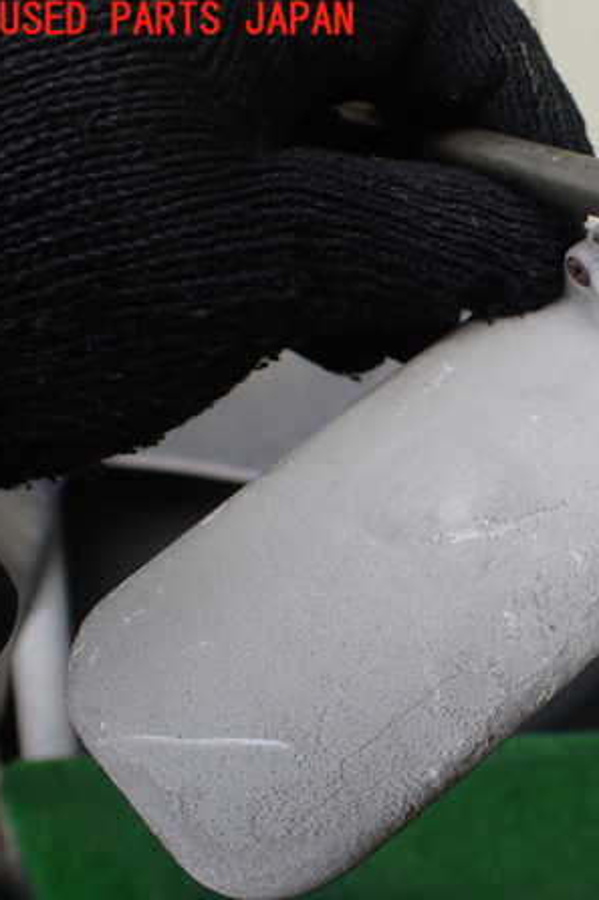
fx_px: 1049
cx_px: 593
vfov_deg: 46.4
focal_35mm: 42
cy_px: 450
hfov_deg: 29.8
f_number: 2.3
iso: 100
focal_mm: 5.4
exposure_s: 1/125
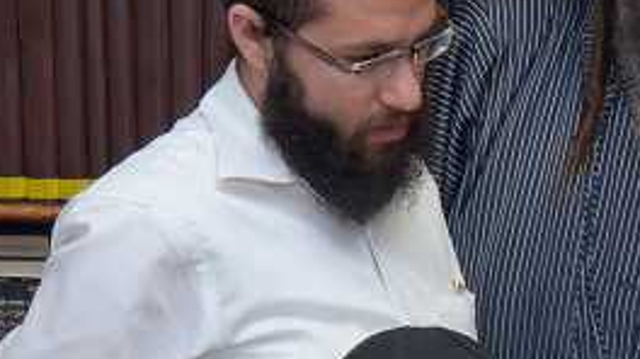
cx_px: 487
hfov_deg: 15.9
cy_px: 492
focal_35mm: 134
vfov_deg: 8.9
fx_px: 2272
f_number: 9
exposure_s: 1/160
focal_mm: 22
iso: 800
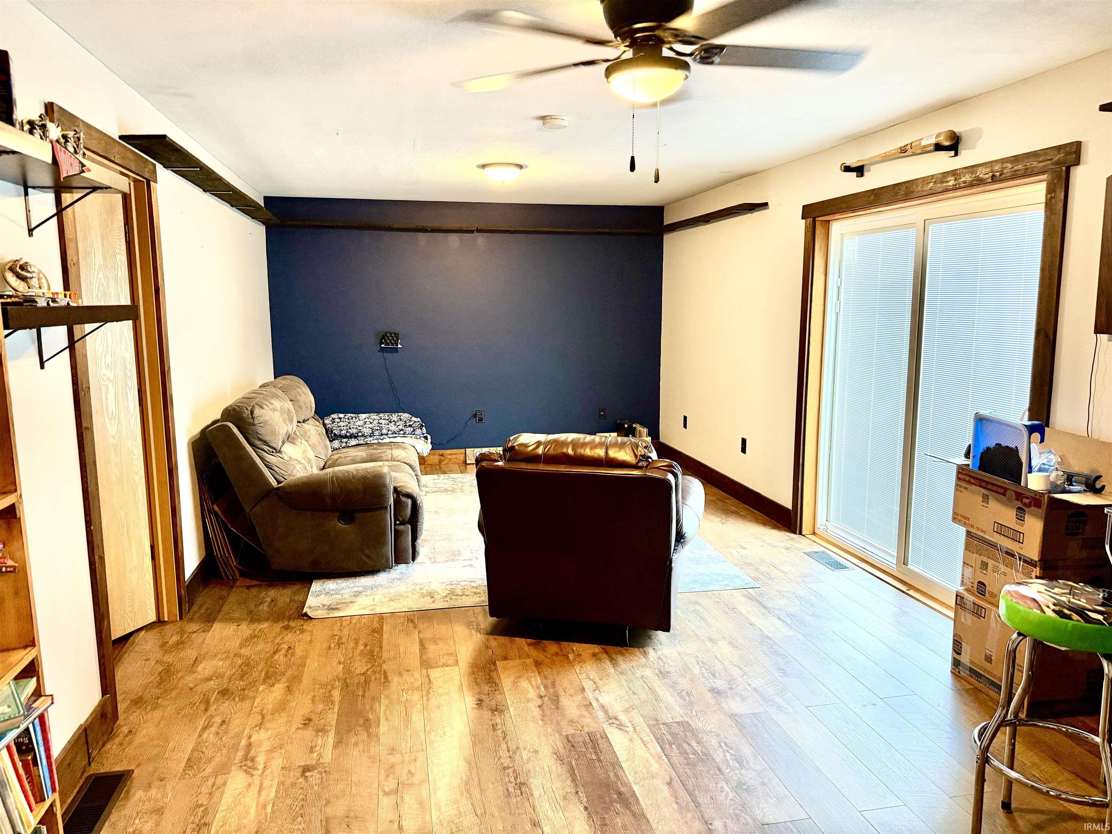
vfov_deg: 56.8
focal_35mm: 24
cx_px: 556
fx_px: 771
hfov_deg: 71.6
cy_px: 417
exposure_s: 1/60
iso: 400
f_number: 1.78
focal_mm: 6.76
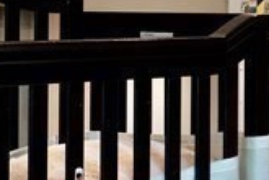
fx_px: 1300
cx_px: 448
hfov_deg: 11.2
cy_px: -2
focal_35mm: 174
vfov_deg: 7.9
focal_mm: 10.26
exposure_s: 1/30
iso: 250
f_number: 2.8
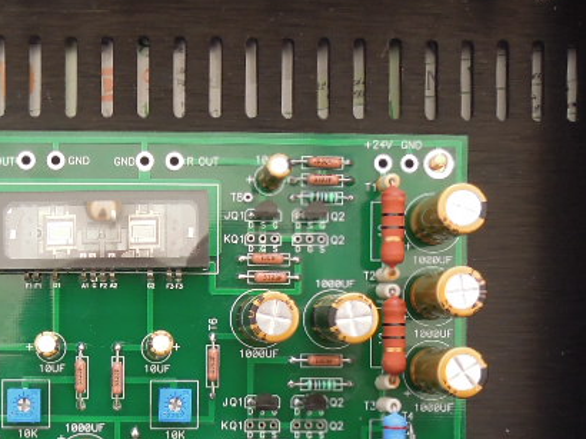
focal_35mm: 60
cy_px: 336
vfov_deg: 24.1
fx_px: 1015
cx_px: 110
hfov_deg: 31.3
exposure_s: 1/125
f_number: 2.8
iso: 160
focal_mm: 4.3
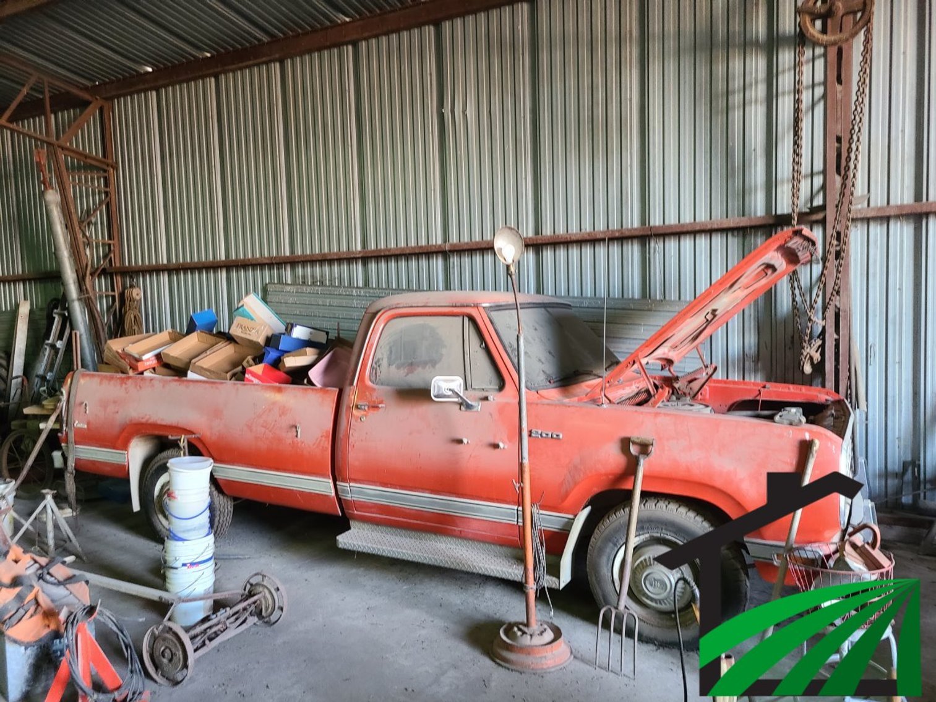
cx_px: 468
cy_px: 351
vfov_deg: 53.1
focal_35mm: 26
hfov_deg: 67.3
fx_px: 703
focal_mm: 5.4
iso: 400
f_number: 1.8
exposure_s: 1/40
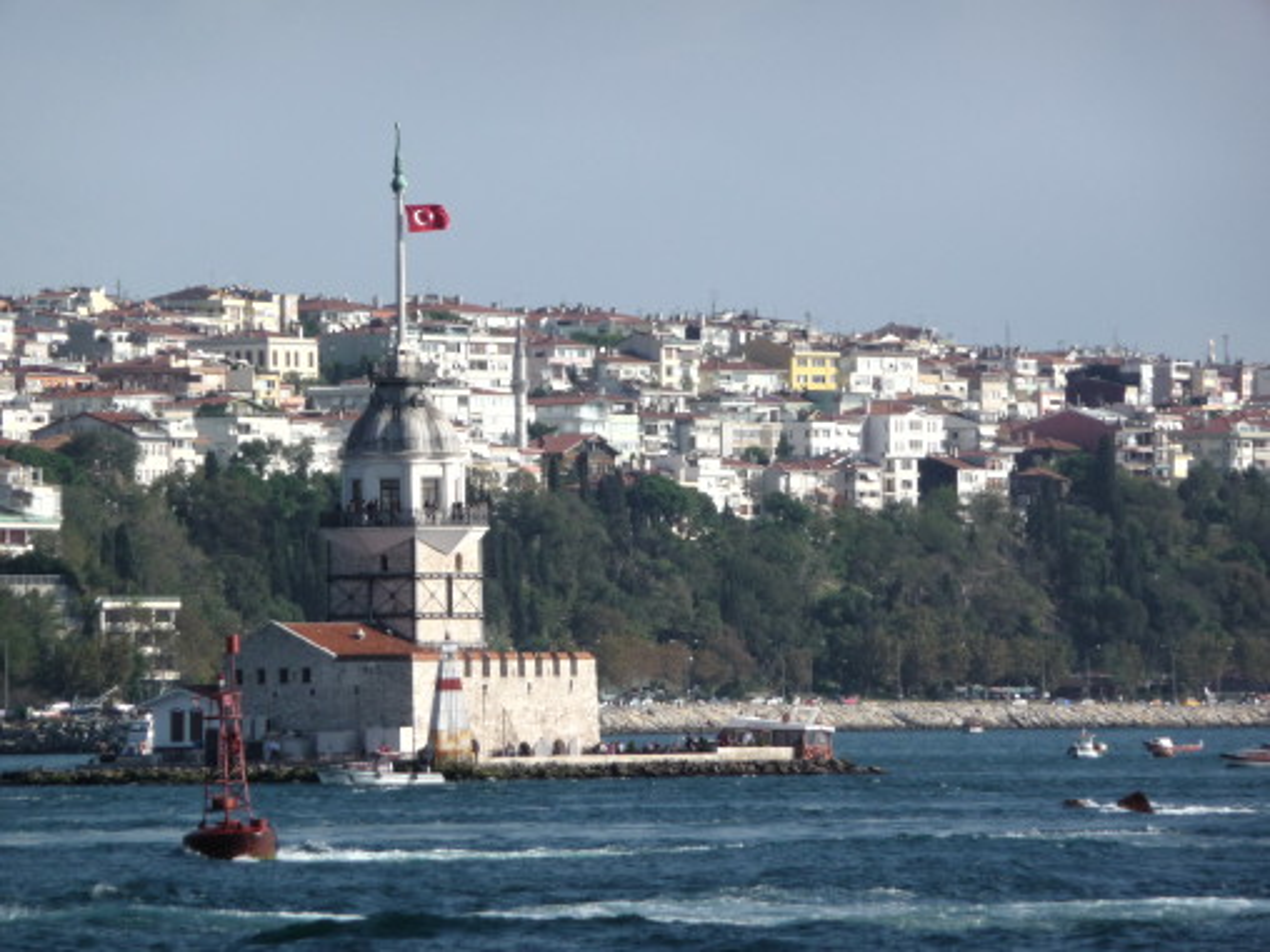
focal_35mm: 280
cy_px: 476
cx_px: 635
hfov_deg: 7.1
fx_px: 10273
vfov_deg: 5.3
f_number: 4.9
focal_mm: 47
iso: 100
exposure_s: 1/640
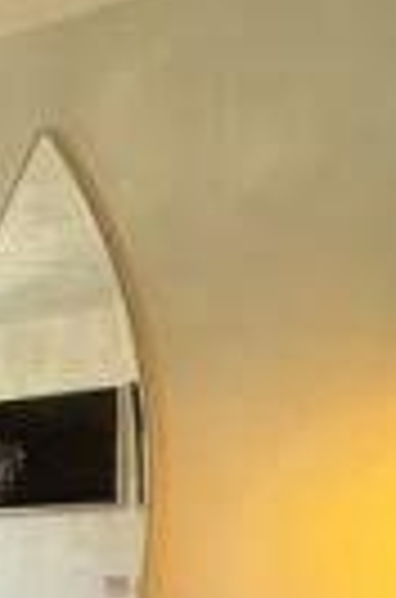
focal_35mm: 64
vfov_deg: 29.1
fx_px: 1061
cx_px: -569
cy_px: 623
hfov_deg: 14.1
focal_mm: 2.22
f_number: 2.2
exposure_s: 1/100
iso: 320
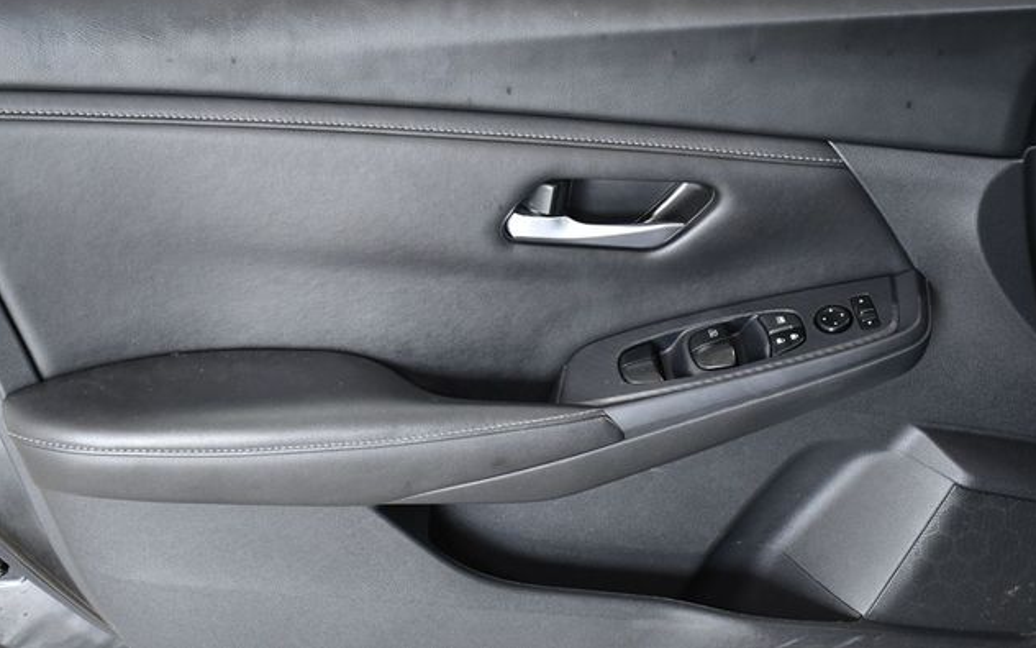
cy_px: 300
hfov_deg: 31.5
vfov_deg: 20.0
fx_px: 1835
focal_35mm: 65
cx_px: 520
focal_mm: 42
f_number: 6.3
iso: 2500
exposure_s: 1/160
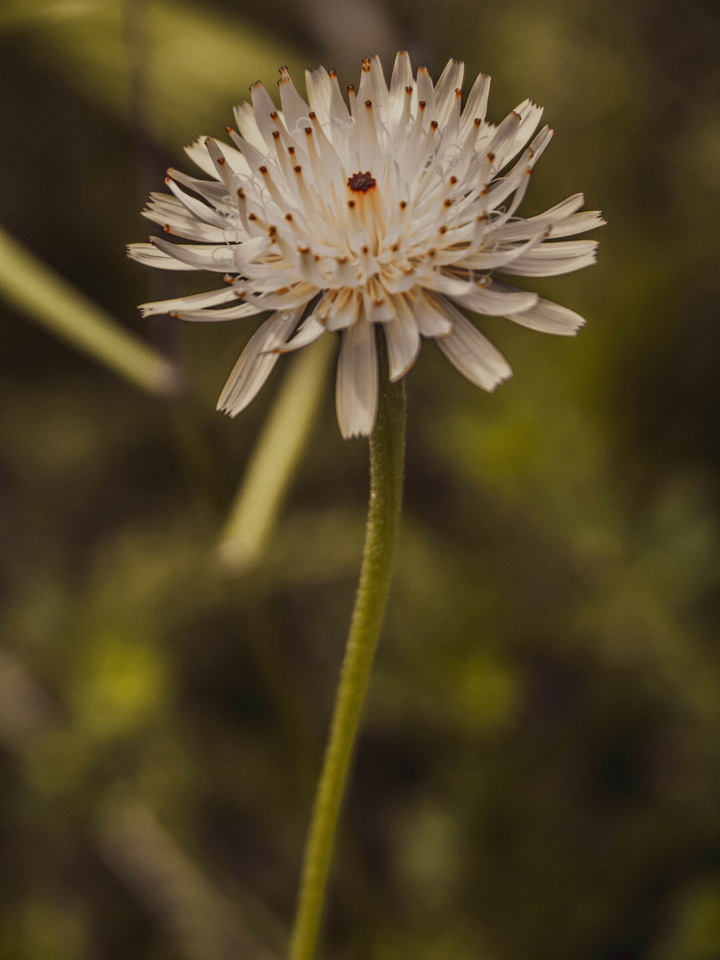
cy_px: 480
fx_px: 8320
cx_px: 360
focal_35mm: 300
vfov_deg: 6.6
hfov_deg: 5.0
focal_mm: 150
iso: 640
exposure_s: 1/1000
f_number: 7.1
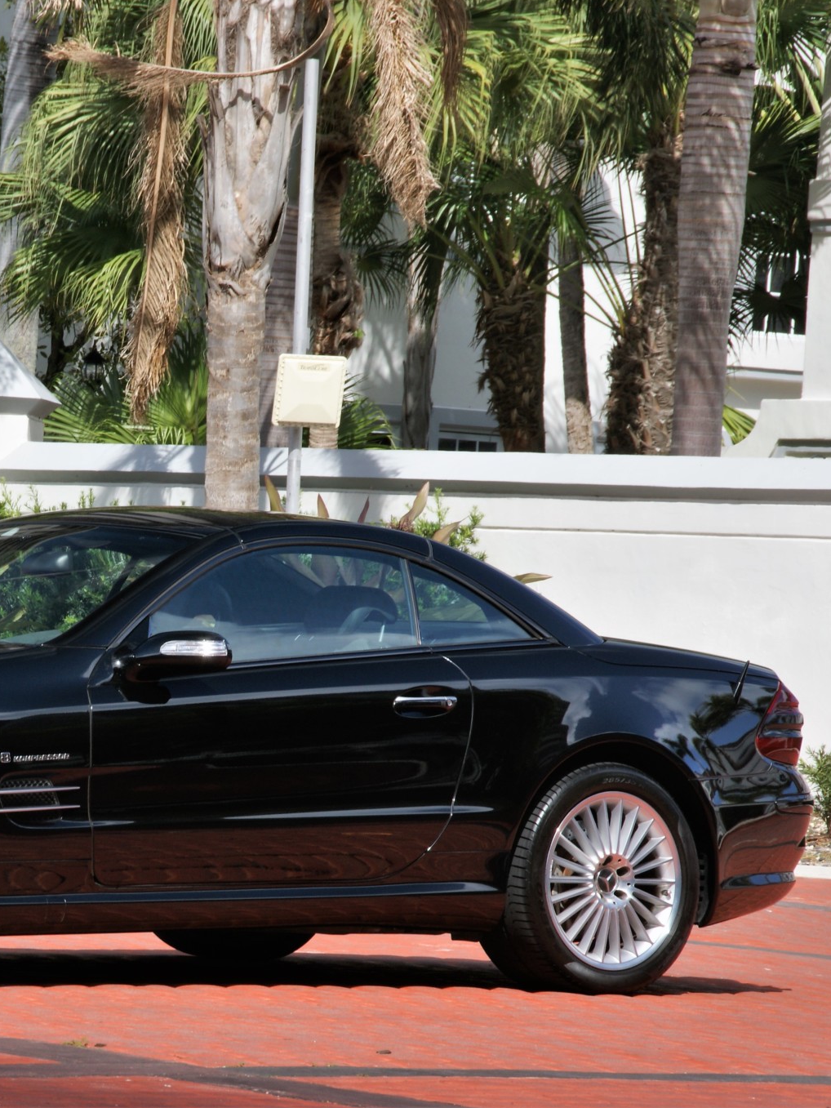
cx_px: 42
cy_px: 553
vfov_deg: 7.6
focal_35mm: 261
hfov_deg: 5.7
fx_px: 8353
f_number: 16
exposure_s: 1/25
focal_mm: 120
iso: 100
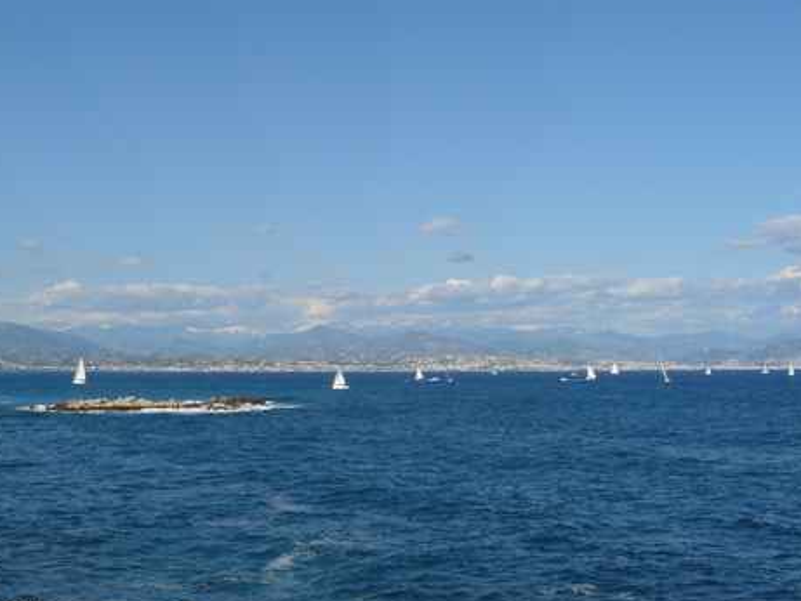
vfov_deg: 29.1
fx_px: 1157
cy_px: 278
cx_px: 349
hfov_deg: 38.1
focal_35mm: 50
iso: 100
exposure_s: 1/400
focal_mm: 6
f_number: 7.1
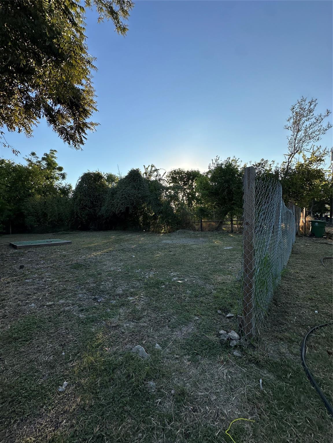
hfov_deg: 85.7
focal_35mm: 14
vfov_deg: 102.1
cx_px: 166
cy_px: 222
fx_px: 180
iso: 40
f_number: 2.2
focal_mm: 2.22
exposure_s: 1/963
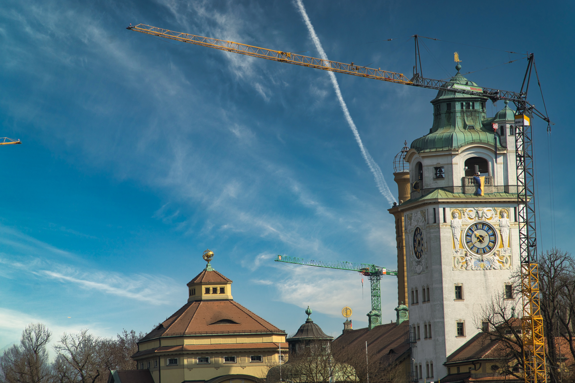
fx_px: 3234
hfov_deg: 10.2
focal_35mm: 202
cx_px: 288
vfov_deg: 6.8
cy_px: 192
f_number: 5.6
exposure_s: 1/250
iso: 100
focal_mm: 135
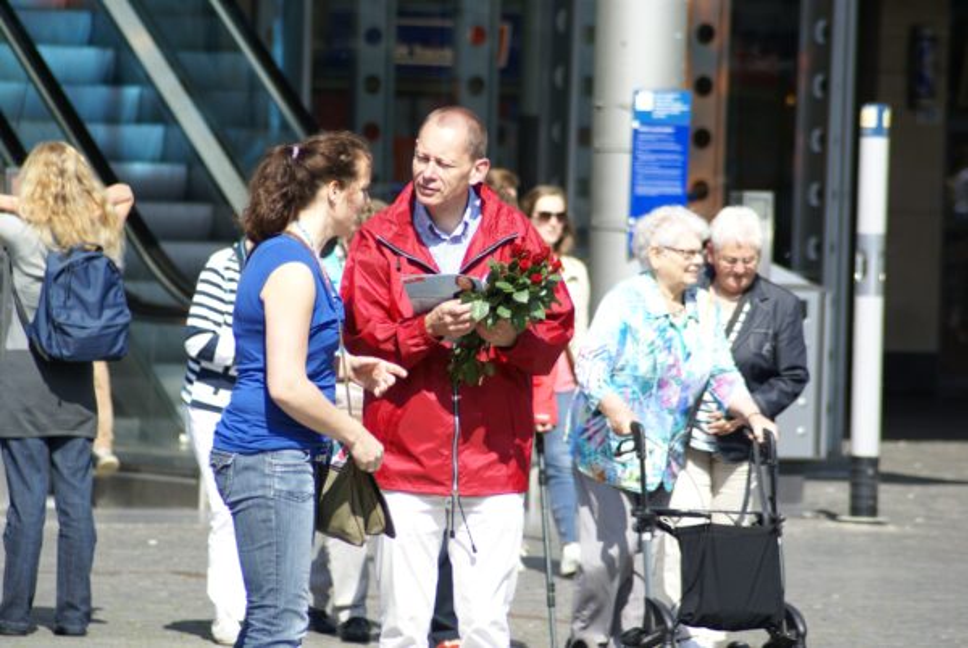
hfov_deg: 6.9
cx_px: 484
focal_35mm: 300
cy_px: 324
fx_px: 8078
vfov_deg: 4.6
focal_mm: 200
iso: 100
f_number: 5.6
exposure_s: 1/320
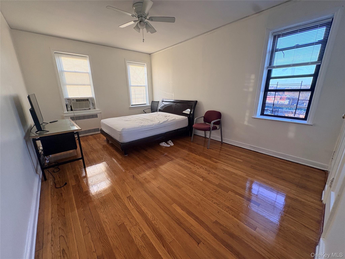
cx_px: 172
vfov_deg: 85.7
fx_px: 140
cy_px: 130
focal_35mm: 14
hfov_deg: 102.1
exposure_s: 1/120
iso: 320
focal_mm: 2.22
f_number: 2.2
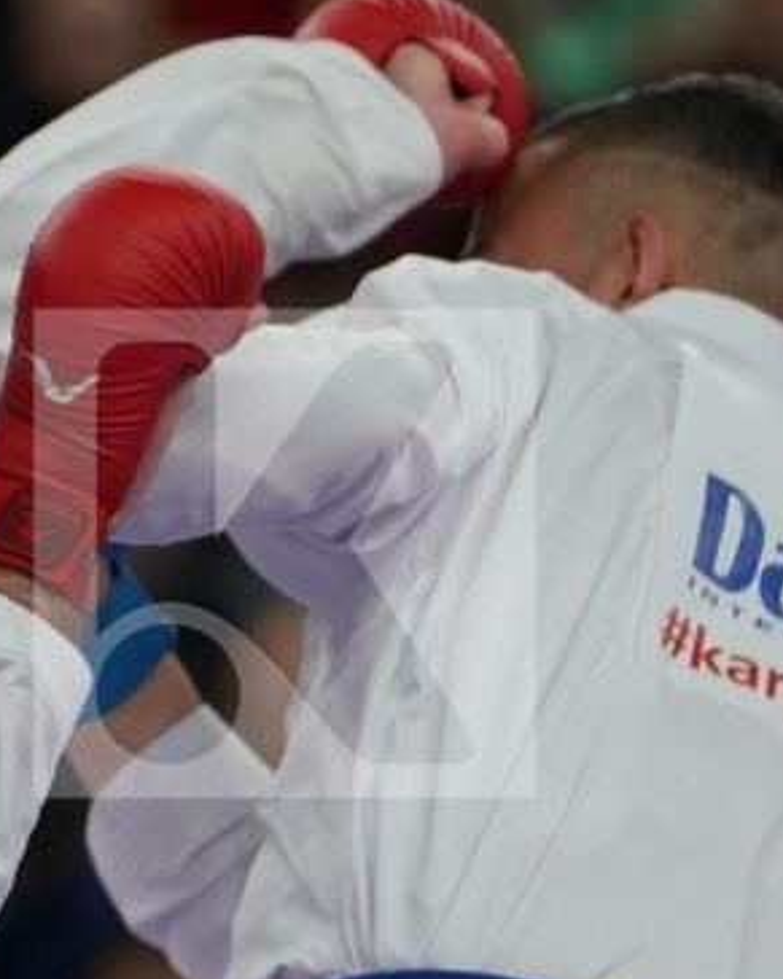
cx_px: -627
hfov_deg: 1.7
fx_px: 26893
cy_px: 554
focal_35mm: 928
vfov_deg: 2.1
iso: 1600
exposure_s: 1/1000
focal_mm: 200
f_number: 2.8
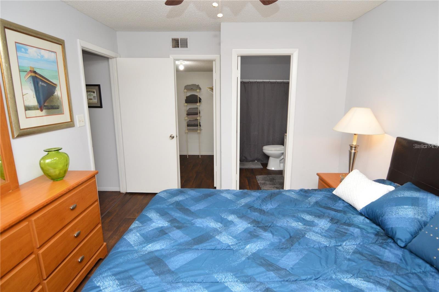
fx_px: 219
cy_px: 146
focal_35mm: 18
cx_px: 220
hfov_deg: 90.1
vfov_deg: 67.3
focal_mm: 12
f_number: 4
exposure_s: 1/60
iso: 500
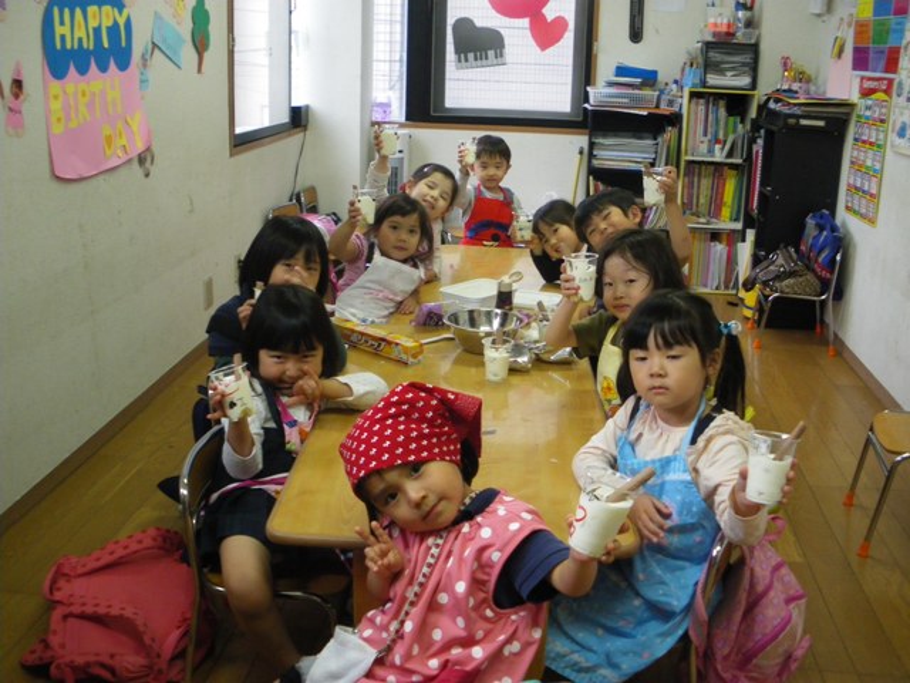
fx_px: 946
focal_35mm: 36
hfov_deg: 51.4
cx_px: 455
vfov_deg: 39.7
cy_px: 342
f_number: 3.5
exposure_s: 1/50
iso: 320
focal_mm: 6.3
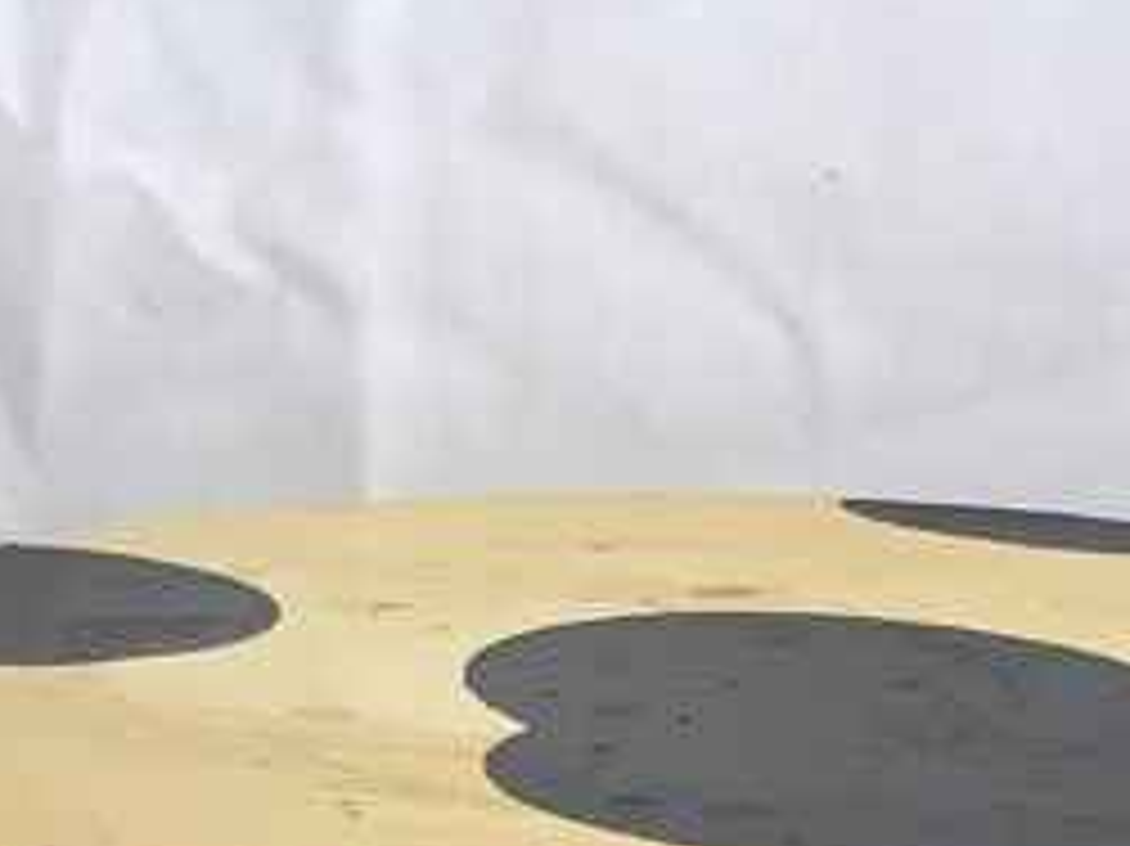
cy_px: 1638
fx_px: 4307
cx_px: 727
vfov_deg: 10.4
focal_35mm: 132
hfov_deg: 14.9
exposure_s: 1/60
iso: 64
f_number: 2.4
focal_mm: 3.3
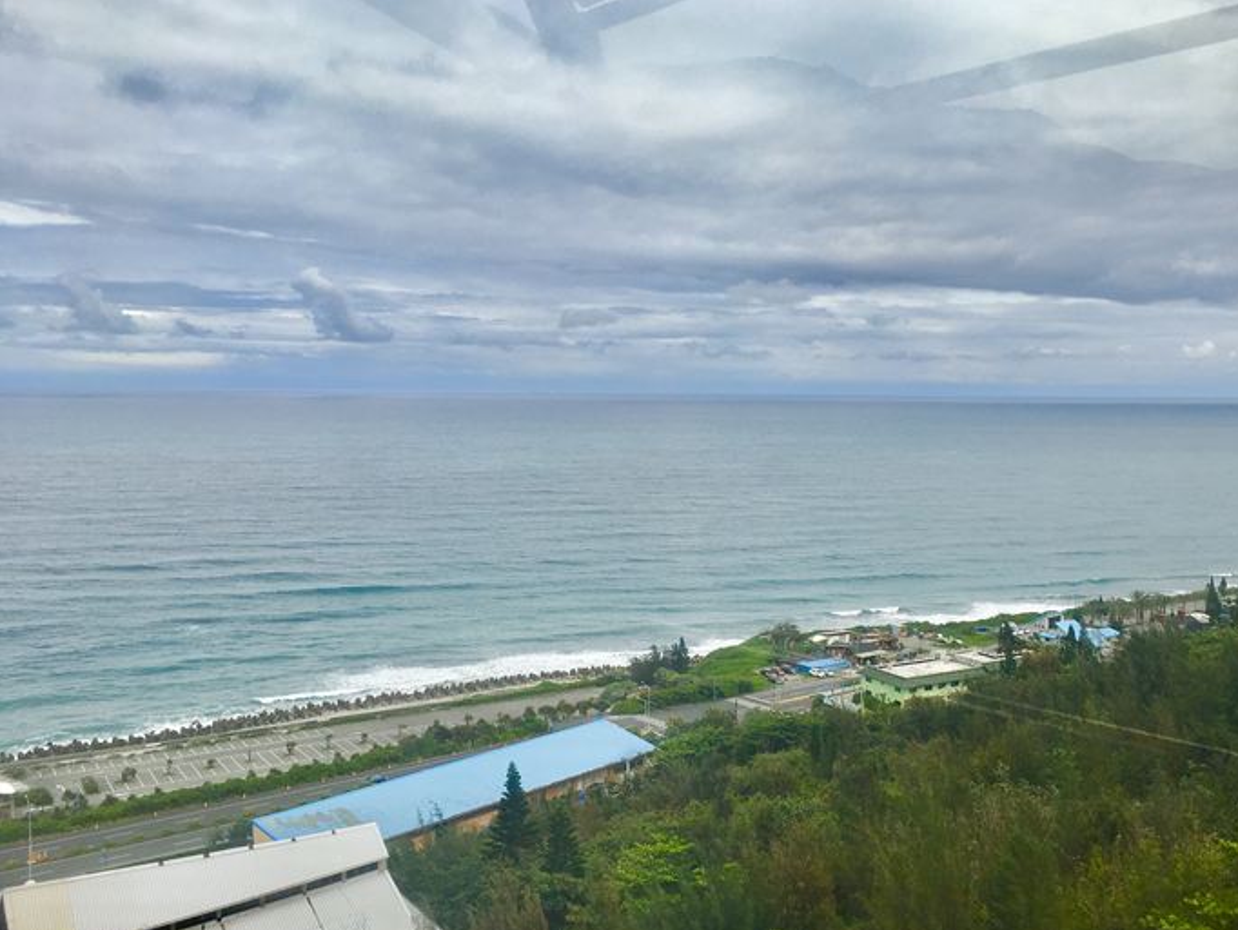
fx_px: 1216
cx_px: 724
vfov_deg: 41.8
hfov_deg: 53.7
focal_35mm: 34
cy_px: 485
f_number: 2.2
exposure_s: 1/2079
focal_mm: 4.15
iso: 25
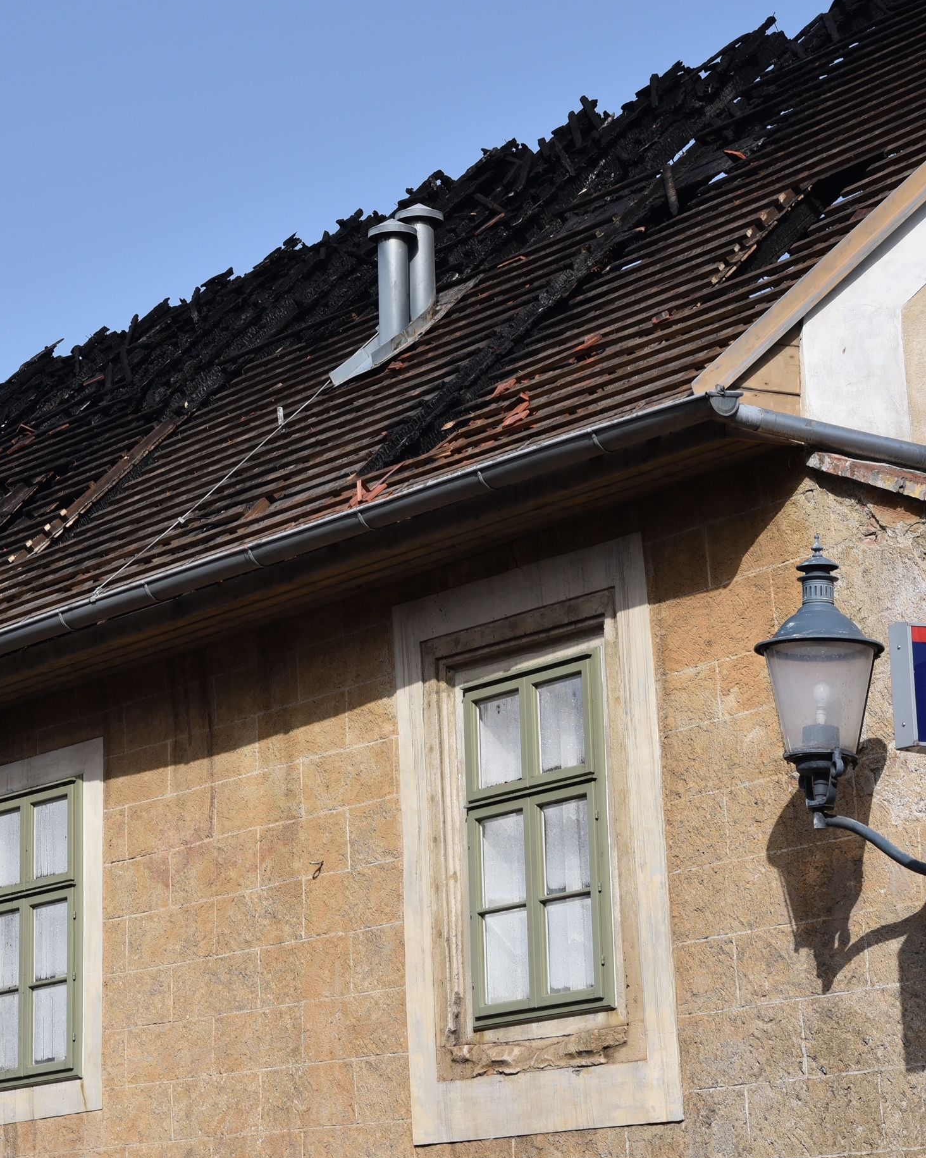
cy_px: 544
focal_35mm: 108
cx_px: 340
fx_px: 3700
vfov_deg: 17.8
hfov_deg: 14.3
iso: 200
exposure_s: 1/400
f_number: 10
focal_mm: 70
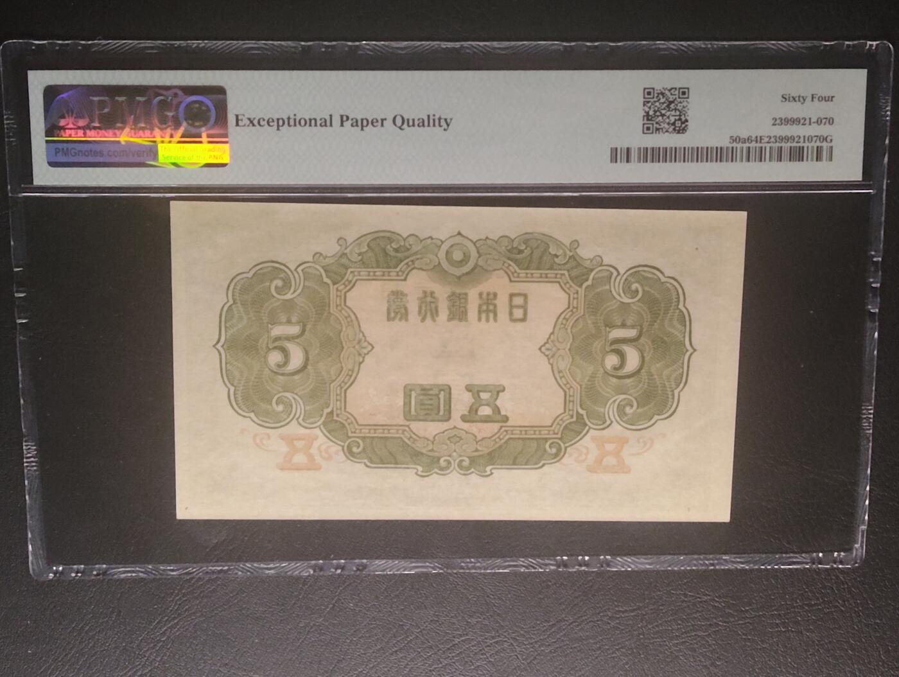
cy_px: 338
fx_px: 1300
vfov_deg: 29.2
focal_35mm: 50
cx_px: 450
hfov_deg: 38.1
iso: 640
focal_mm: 3.42
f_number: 2.2
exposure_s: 1/50
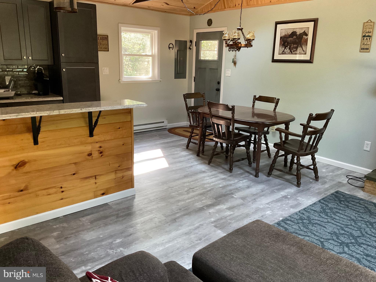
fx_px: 315
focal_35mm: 29
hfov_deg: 61.7
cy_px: 141
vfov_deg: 48.2
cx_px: 188
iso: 320
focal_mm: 3
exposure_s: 1/52
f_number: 1.8
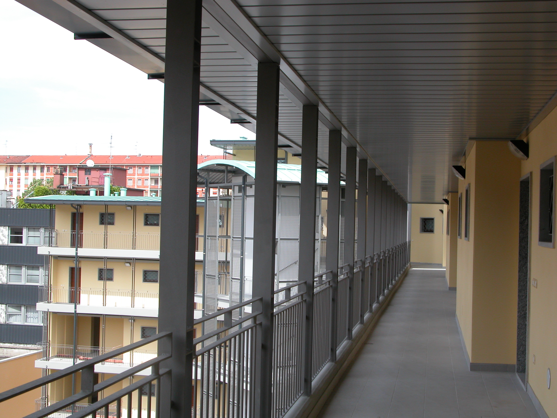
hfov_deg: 36.2
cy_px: 209
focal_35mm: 53
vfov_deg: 27.5
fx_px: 853
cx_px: 278
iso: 100
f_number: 5.5
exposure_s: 1/224
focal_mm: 13.7
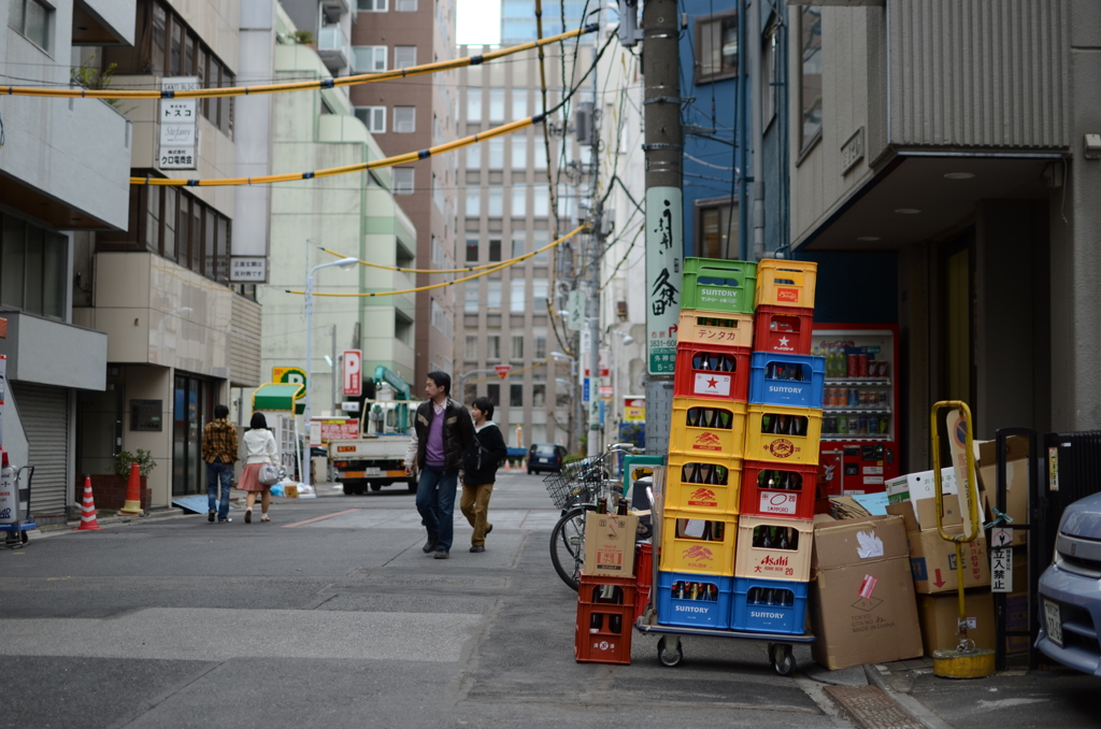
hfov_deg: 37.9
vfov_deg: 25.6
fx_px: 1602
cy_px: 364
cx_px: 550
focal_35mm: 52
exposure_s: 1/1000
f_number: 1.8
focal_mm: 35
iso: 125
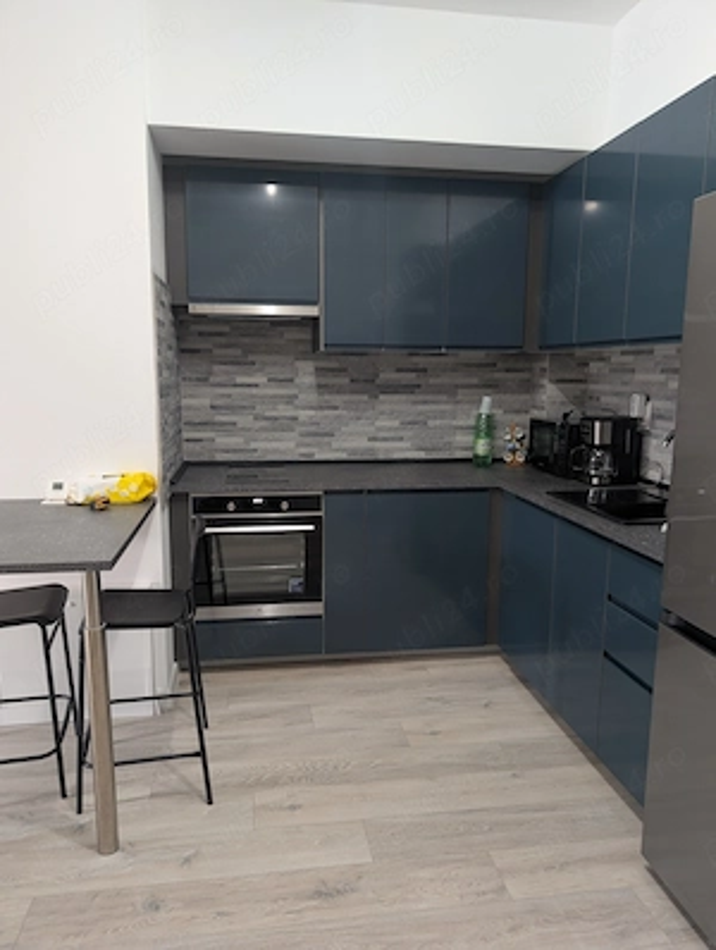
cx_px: 358
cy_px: 475
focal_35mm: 24
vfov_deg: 71.5
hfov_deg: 57.0
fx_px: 660
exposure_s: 1/33.6
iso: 307
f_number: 1.68
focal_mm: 6.9
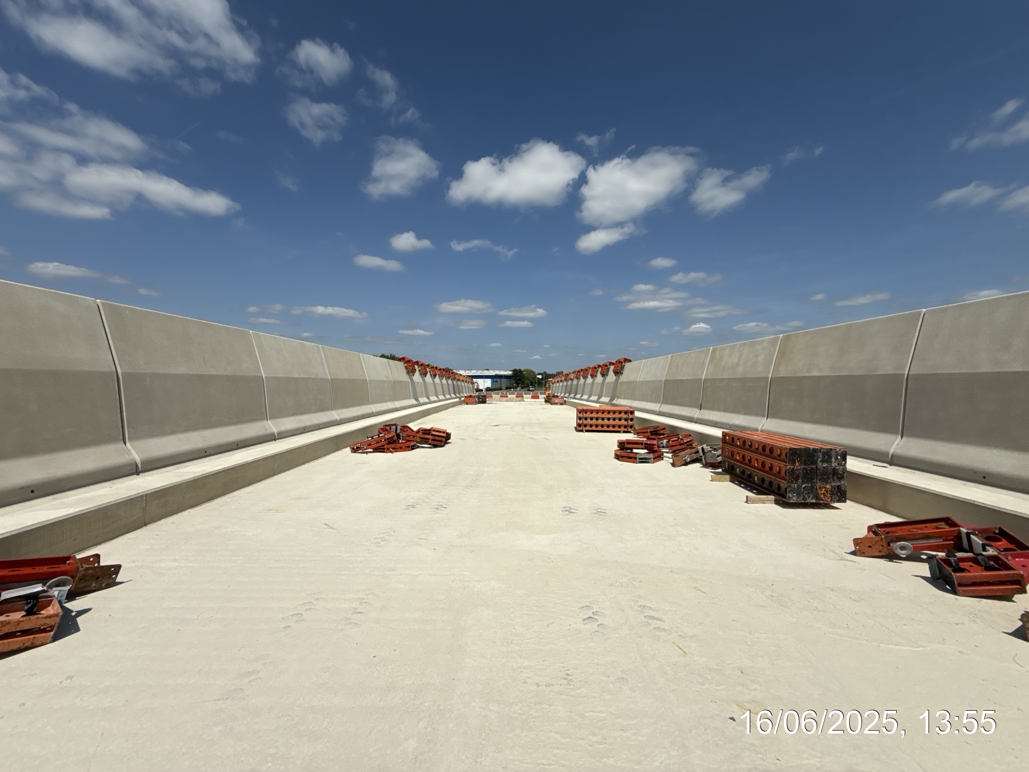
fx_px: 416
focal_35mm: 14
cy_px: 386
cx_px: 514
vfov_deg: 85.7
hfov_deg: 102.1
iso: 50
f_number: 2.2
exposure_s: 1/6173
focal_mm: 2.22
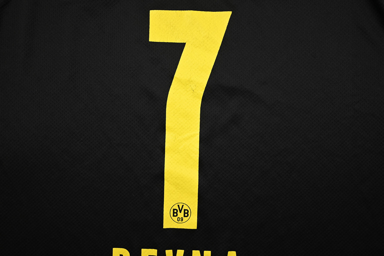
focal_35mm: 34
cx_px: 192
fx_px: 363
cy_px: 128
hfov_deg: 55.8
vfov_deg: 38.9
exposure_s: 1/100
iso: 200
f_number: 5
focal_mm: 34
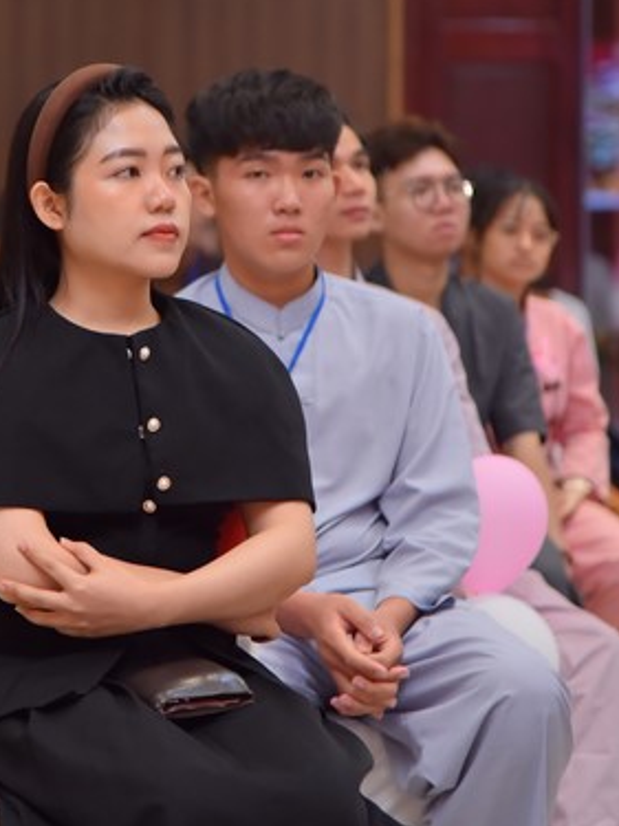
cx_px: 144
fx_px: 4771
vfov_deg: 9.9
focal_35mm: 200
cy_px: 313
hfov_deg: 7.4
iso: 1250
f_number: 4
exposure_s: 1/160
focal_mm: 120
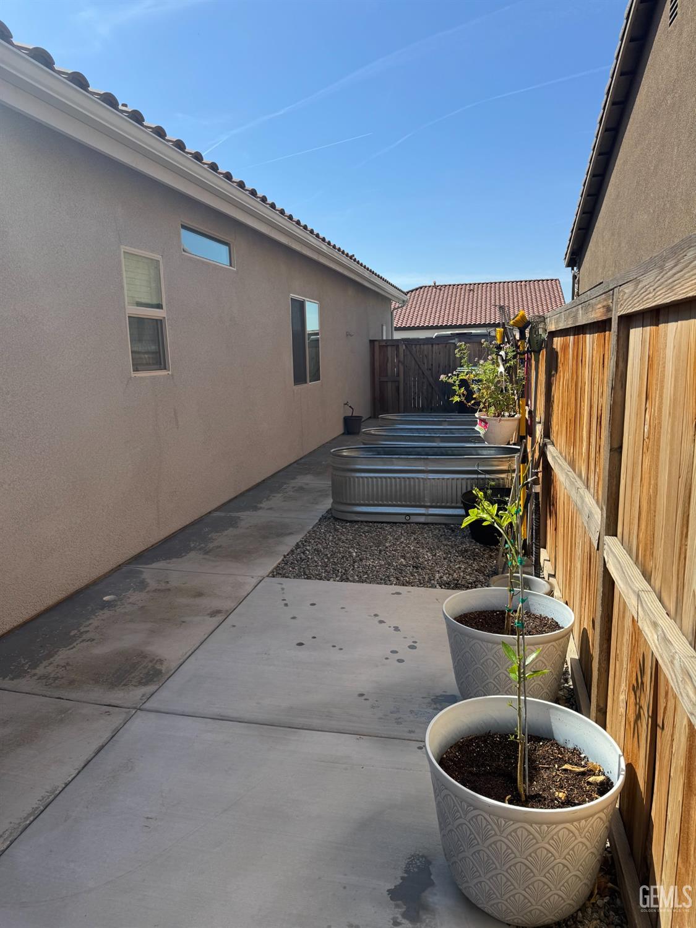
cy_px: 464
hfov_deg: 56.8
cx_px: 348
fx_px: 643
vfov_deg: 71.6
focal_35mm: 24
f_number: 1.78
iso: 80
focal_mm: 6.76
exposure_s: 1/3413
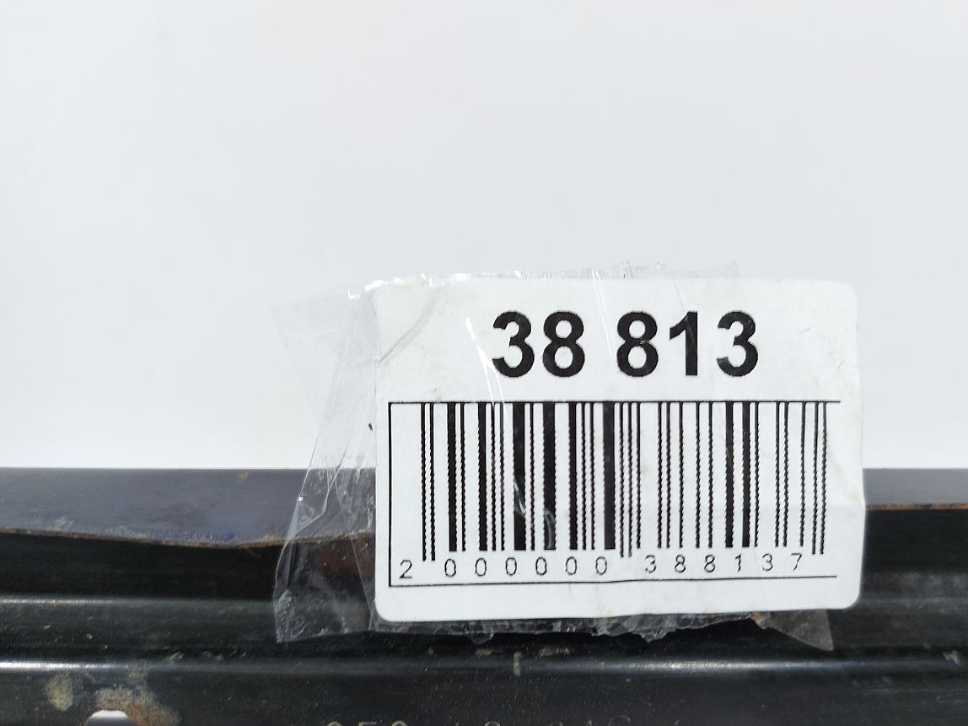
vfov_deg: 48.0
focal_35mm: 29
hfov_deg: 61.2
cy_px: 434
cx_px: 579
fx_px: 811
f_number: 1.8
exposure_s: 1/50
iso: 80
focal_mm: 5.23
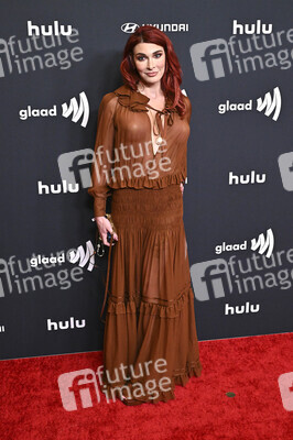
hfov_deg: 31.8
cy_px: 220
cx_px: 146
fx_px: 514
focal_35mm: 42
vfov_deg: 46.4
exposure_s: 1/250
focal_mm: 42
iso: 4000
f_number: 5.6
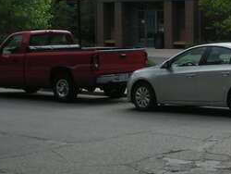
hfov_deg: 16.8
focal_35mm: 112
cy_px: -37
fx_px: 748
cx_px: 281
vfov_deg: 12.9
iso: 50
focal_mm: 5.7
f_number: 2.8
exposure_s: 1/504
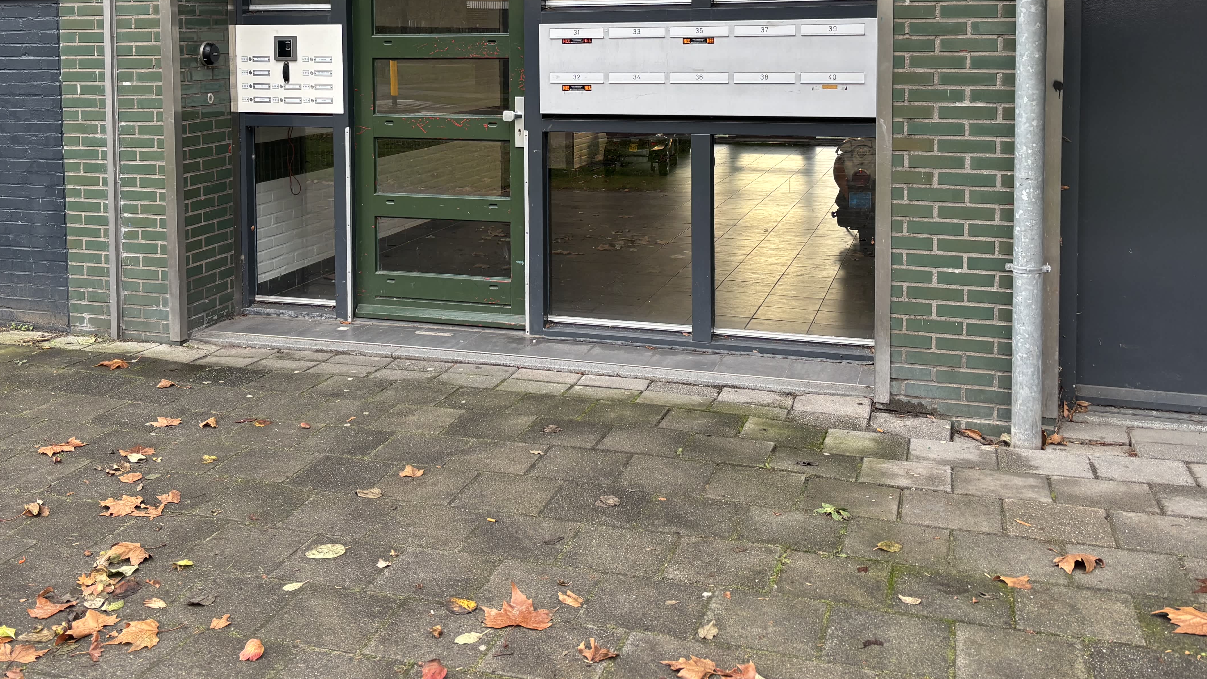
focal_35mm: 38
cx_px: 525
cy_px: 100
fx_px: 1216
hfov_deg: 52.6
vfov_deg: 30.2
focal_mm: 6
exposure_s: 1/121
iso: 80
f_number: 1.6
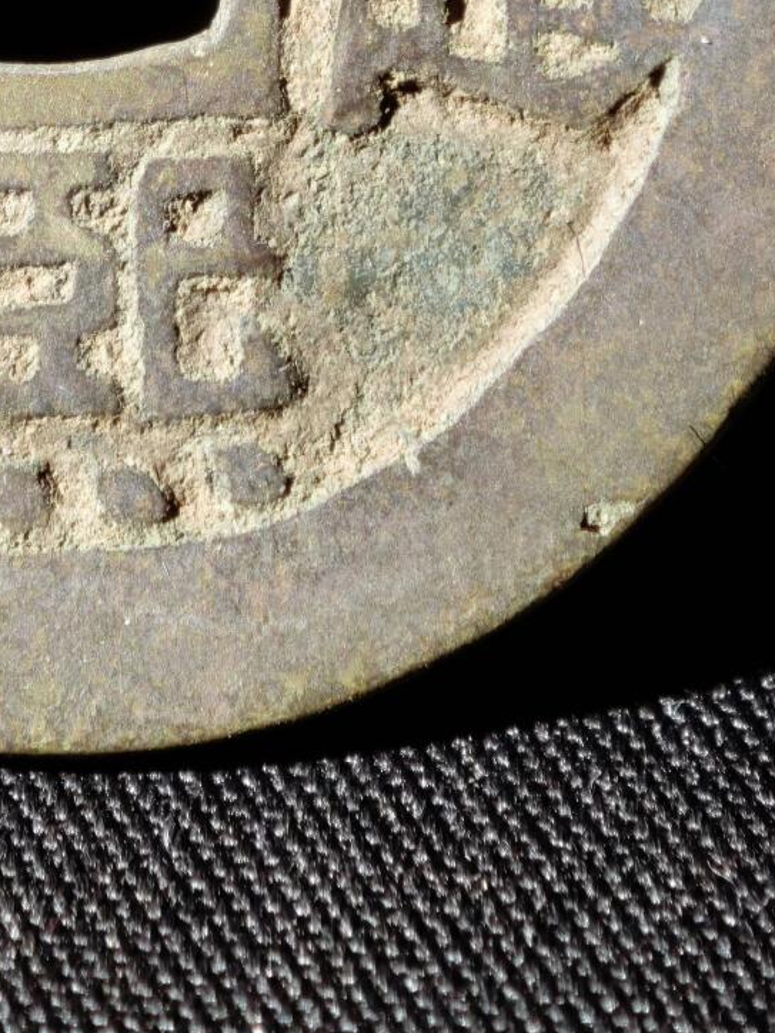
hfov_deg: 6.2
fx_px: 7194
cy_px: -203
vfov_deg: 8.1
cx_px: 60
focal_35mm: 241
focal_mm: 9
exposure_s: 1/101
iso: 500
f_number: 2
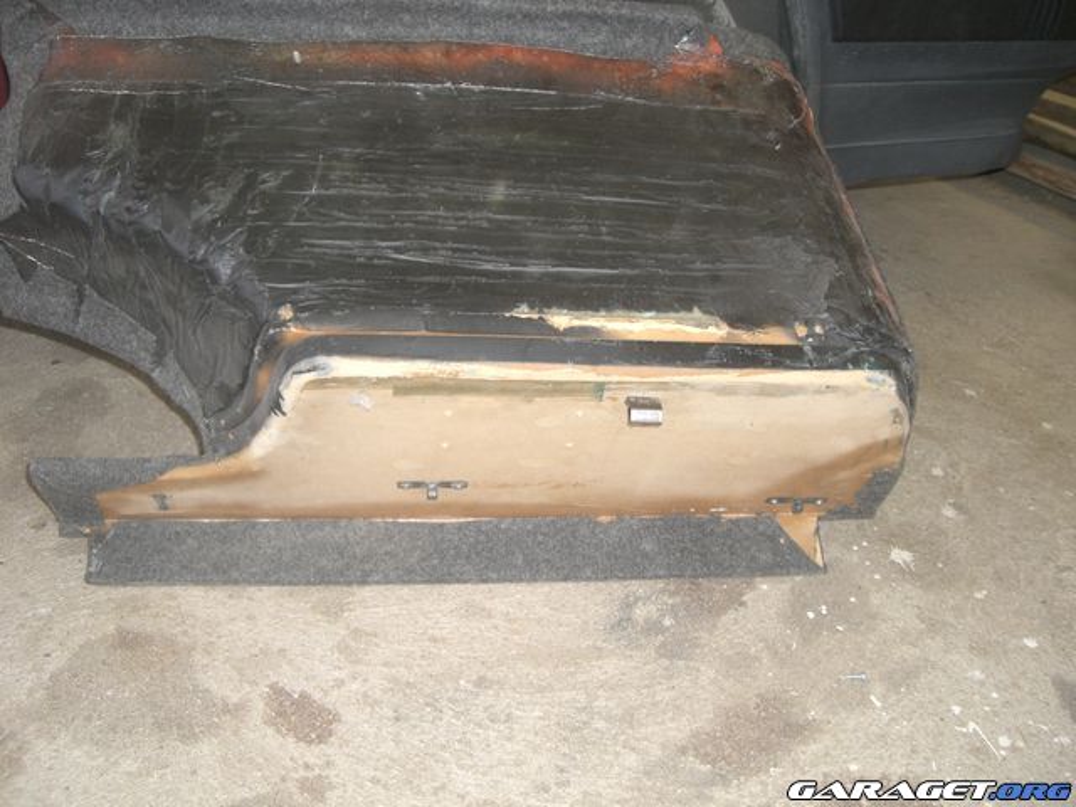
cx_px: 538
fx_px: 1181
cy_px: 404
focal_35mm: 38
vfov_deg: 37.7
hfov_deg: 49.0
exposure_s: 1/60
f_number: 2.7
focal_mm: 6.2
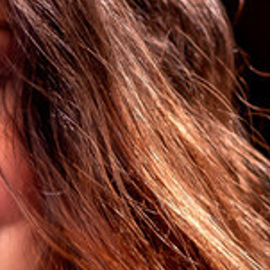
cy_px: 633
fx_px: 7598
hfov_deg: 2.0
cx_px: -291
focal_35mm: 861
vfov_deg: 2.0
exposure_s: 1/160
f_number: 1.8
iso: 125
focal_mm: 85
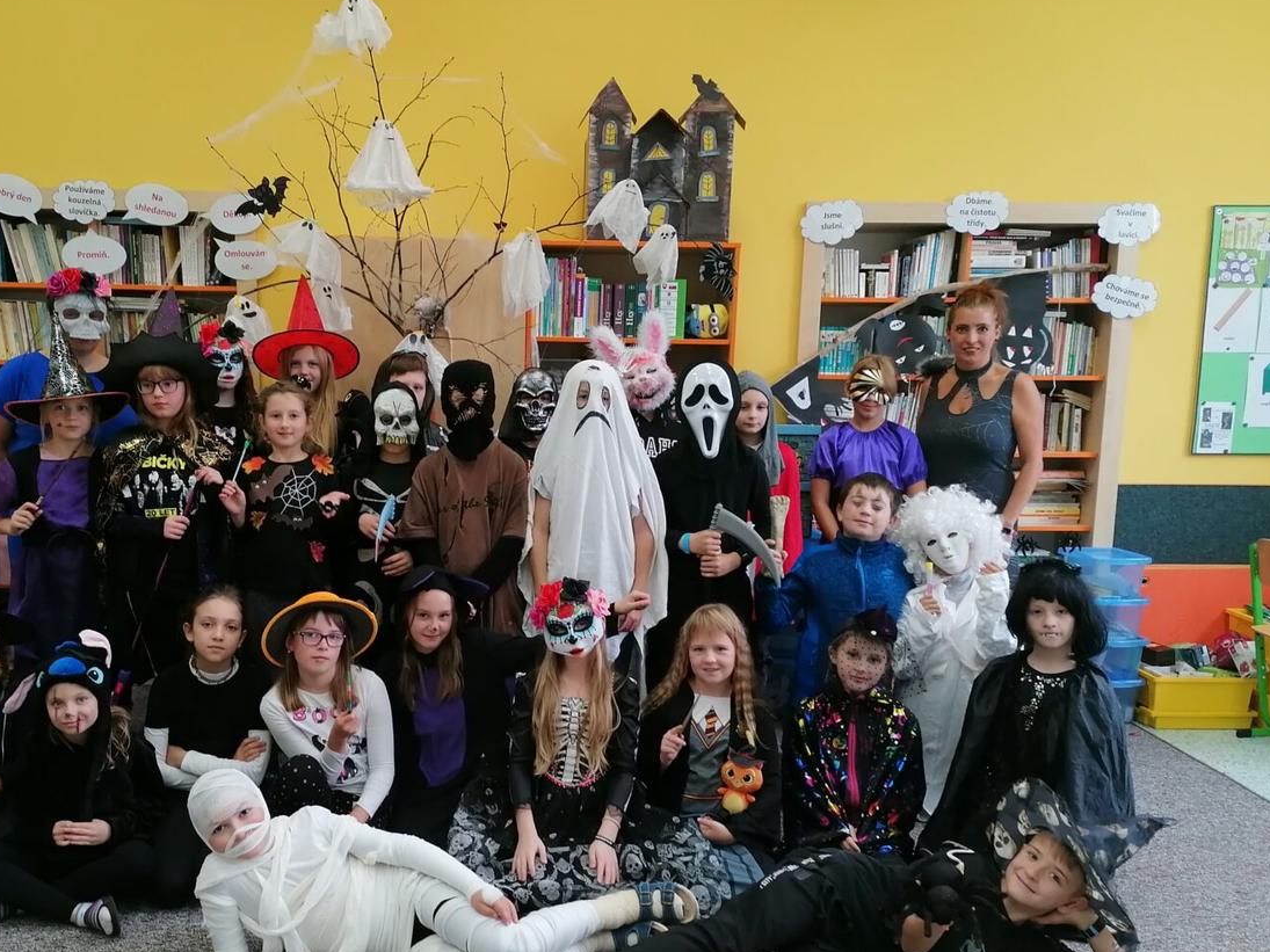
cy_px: 555
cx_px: 501
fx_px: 1211
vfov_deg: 42.8
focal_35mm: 33
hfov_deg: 54.9
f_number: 1.8
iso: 100
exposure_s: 1/50
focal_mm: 4.75
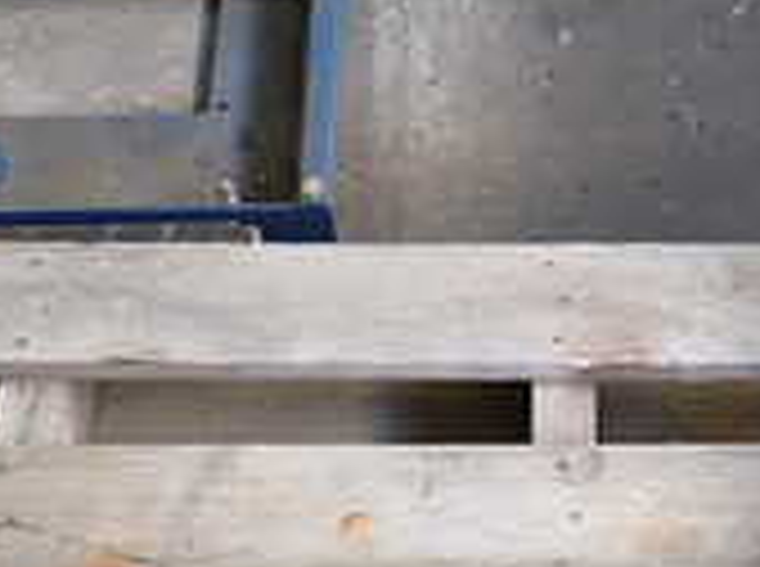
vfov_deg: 16.3
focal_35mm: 89
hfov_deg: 22.0
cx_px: 499
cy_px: 522
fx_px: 1950
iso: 200
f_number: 2
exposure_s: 1/40
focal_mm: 4.5
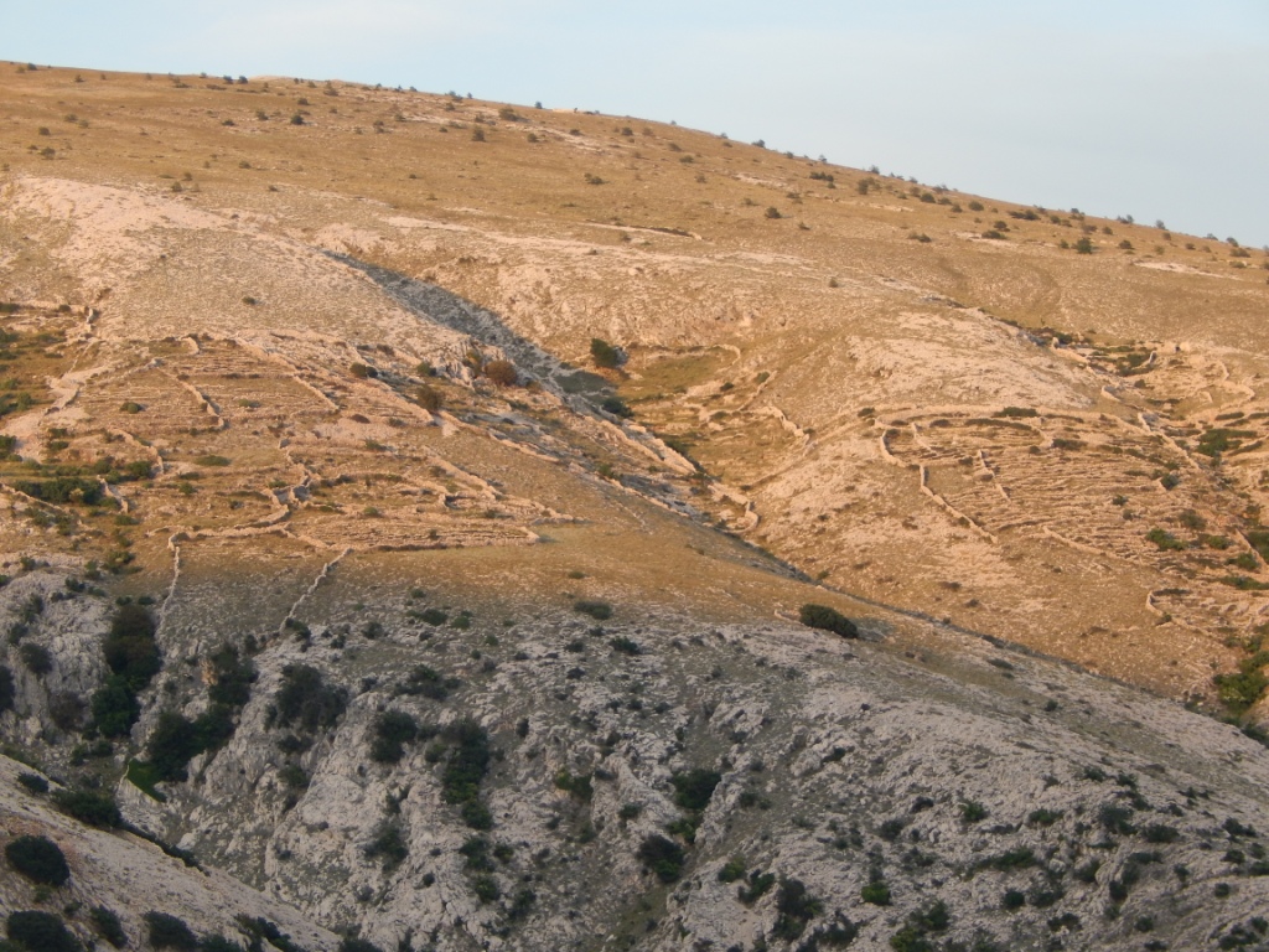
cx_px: 634
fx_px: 5865
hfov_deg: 12.3
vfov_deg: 9.3
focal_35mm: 160
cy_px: 476
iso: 125
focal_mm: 28.7
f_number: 5.1
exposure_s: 1/100
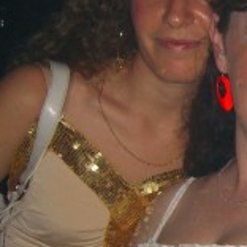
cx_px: 388
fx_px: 1041
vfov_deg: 13.5
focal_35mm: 129
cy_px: 177
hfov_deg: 12.7
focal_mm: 7.9
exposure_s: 1/60
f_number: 2.8
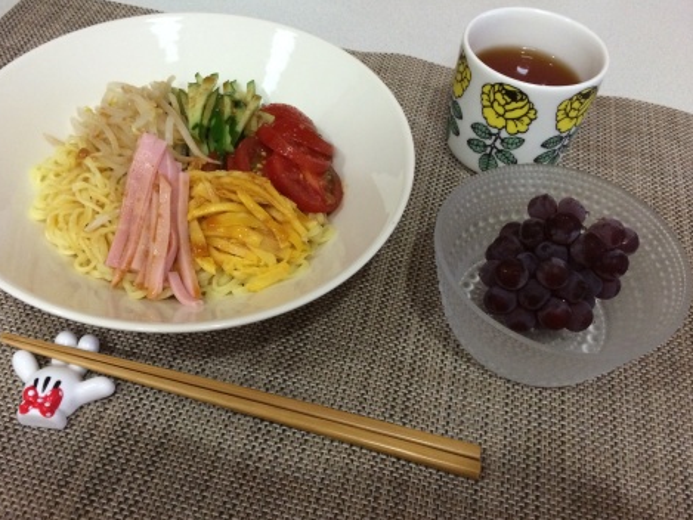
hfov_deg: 56.8
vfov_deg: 44.2
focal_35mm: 32
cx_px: 332
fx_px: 641
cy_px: 274
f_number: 2.2
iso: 320
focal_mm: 4.12
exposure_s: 1/30
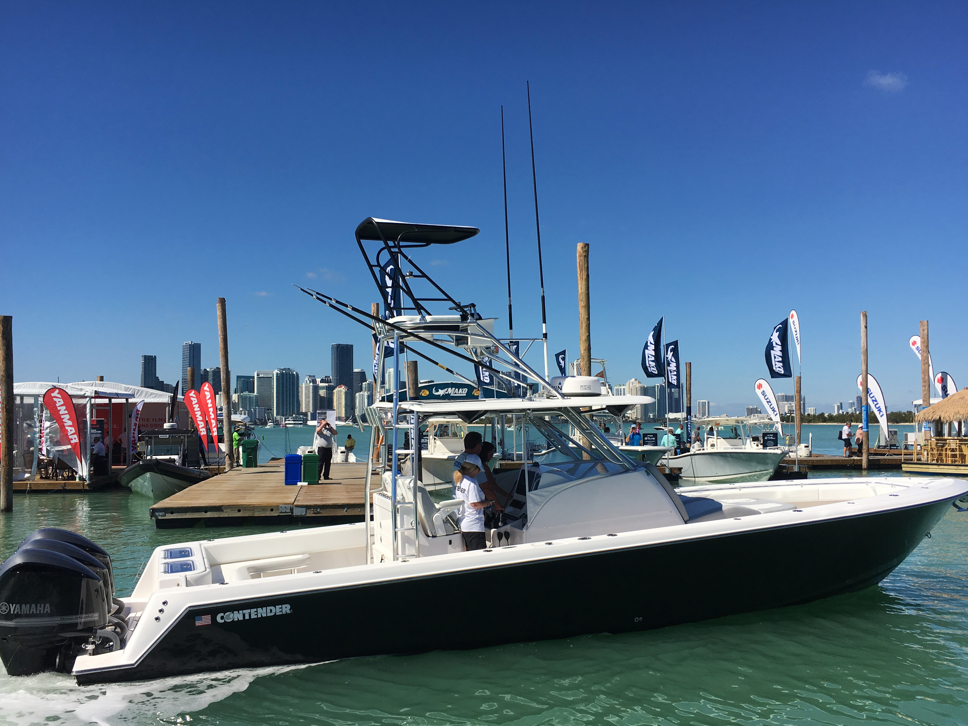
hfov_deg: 56.8
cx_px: 484
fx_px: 895
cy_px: 396
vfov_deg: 44.1
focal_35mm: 32
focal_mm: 4.15
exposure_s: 1/3205
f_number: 2.2
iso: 25
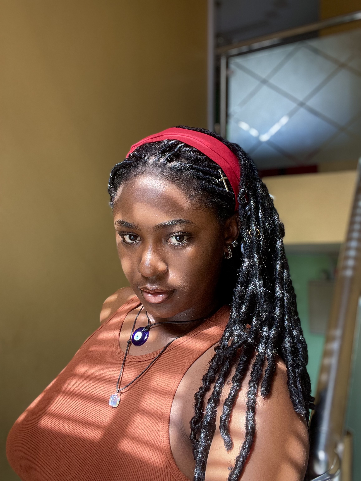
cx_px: 180
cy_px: 240
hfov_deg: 46.8
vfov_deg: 60.0
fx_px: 417
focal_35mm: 30
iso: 100
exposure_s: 1/60
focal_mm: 2.71
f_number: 2.2
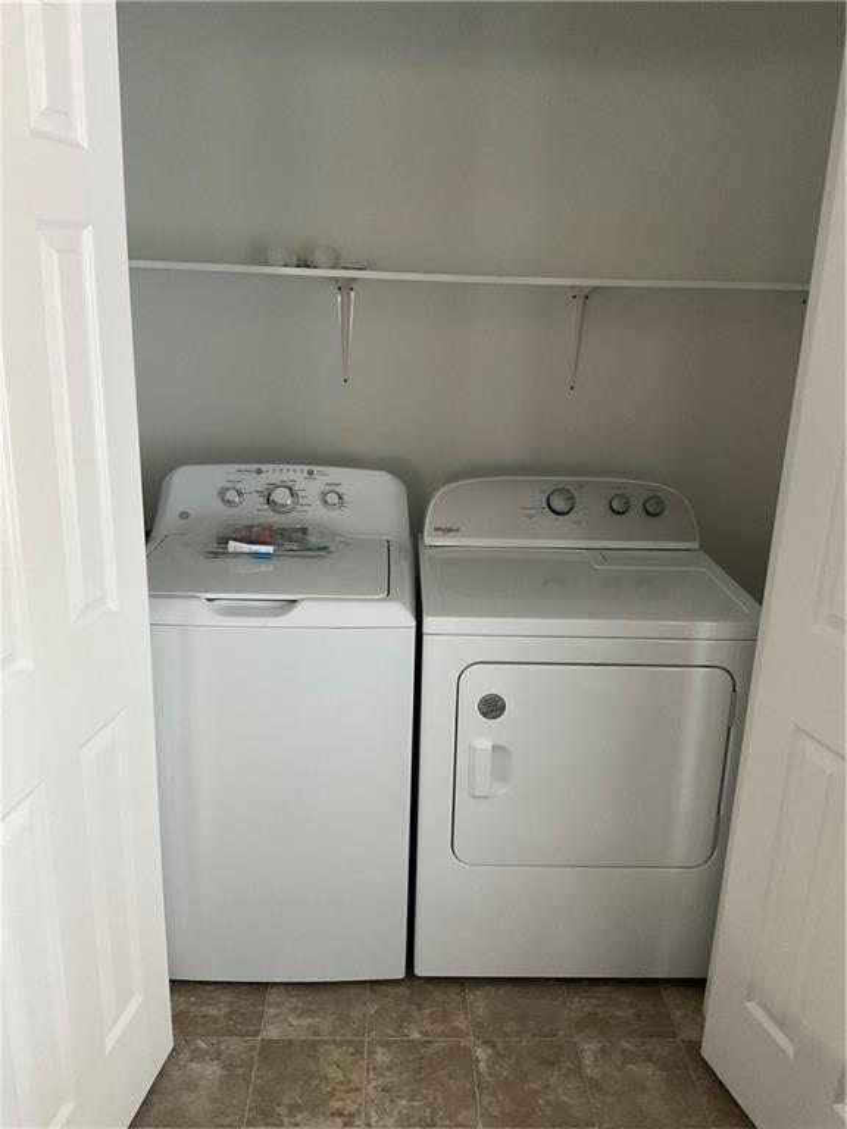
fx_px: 946
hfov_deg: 48.2
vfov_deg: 61.7
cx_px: 424
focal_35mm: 29
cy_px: 564
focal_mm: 3
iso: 250
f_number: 1.8
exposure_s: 1/40
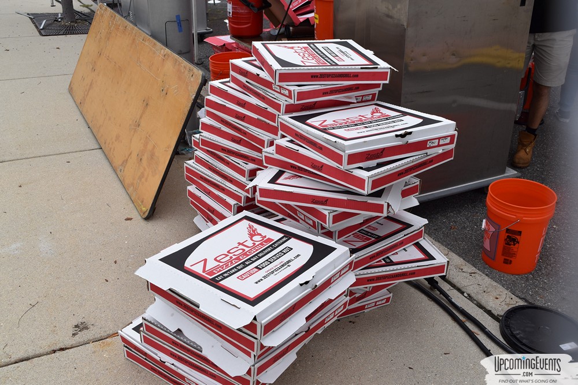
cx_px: 289
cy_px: 192
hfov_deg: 53.1
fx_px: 578
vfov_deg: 36.9
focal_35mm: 36
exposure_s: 1/250
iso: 250
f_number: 8
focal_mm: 24
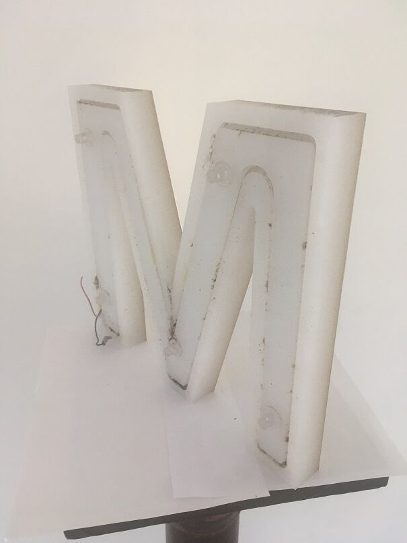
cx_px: 204
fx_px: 455
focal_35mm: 29
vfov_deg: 61.7
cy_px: 272
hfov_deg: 48.2
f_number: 2.2
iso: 50
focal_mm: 4.15
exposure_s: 1/33
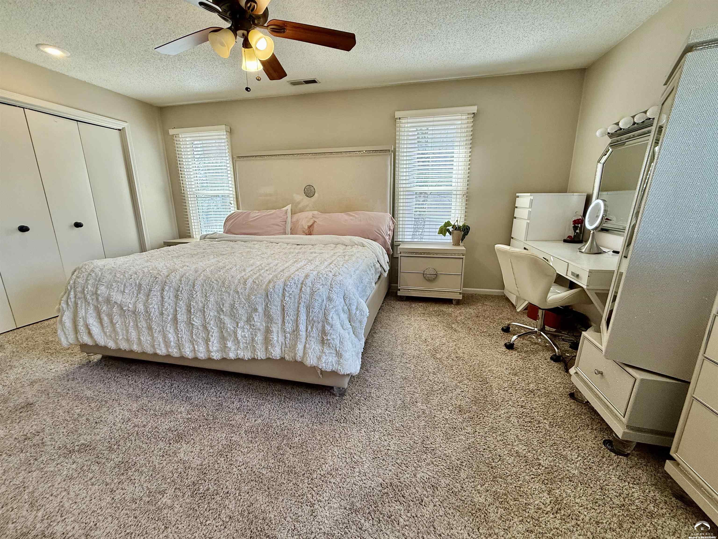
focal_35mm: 14
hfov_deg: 102.1
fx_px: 290
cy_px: 270
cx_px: 359
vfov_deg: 85.7
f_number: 2.2
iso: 80
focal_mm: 2.22
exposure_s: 1/120
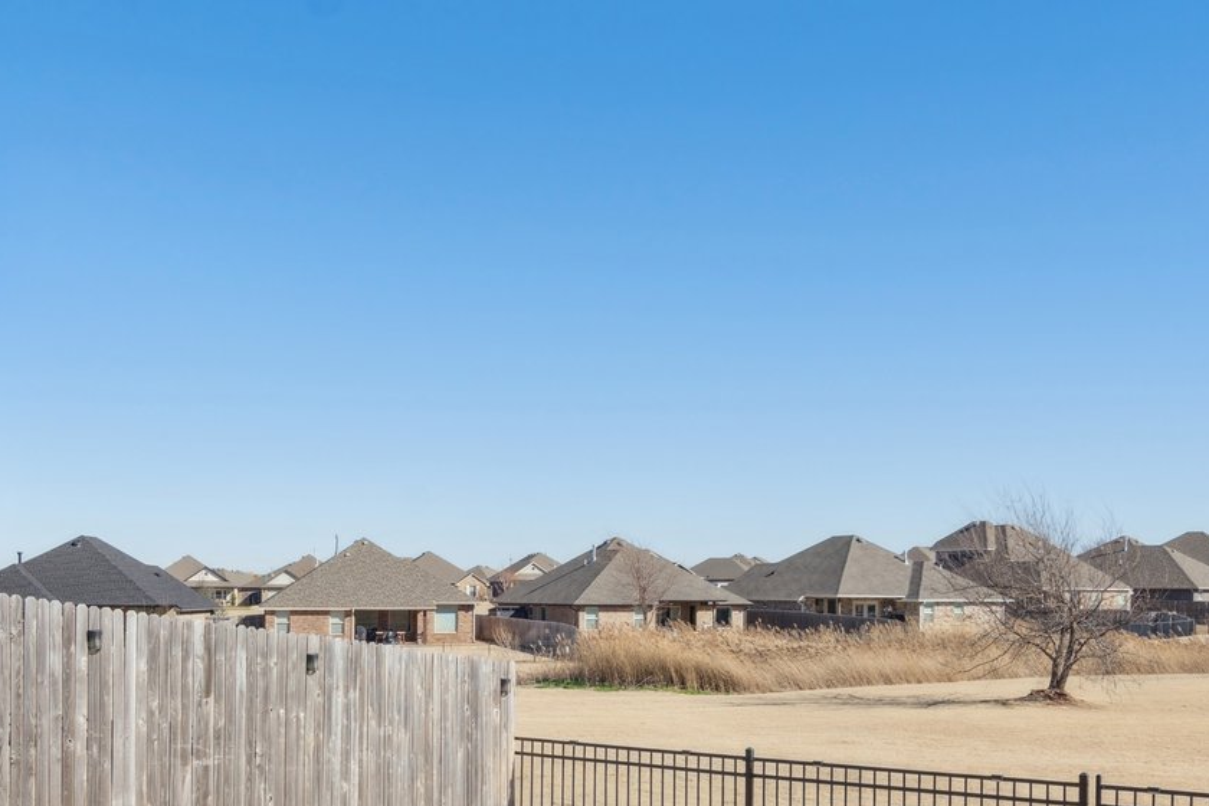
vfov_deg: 33.3
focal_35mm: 39
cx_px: 479
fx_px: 1310
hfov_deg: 49.2
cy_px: 638
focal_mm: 16
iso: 200
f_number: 7.1
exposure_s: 1/1000
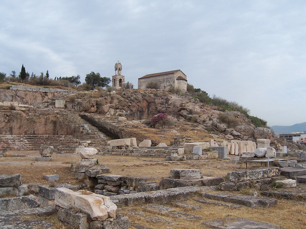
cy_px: 114
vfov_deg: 39.6
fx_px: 318
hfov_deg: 51.4
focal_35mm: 36
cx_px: 153
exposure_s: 1/400
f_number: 4.5
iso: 80
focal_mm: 6.2
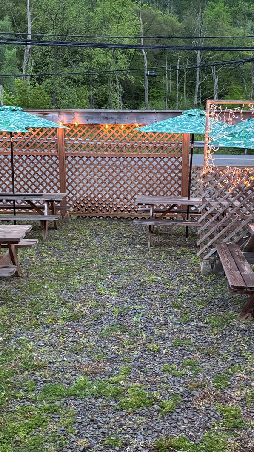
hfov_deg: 28.9
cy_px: 240
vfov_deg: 49.4
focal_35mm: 41
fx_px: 491
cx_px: 156
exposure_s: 1/40
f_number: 1.6
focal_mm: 5.96
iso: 640
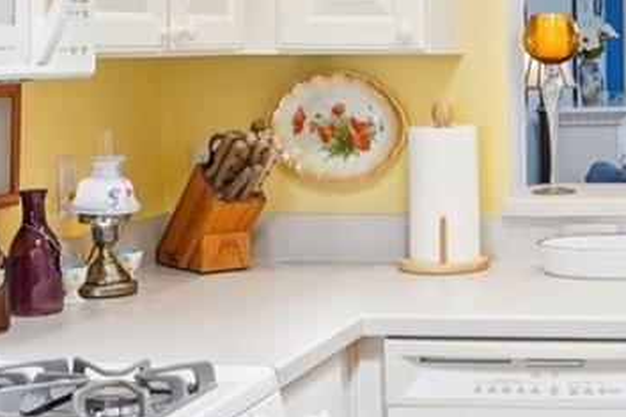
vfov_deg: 17.5
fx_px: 1338
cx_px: 757
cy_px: 50
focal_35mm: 77
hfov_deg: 23.9
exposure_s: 1/25
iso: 400
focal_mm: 17
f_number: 9
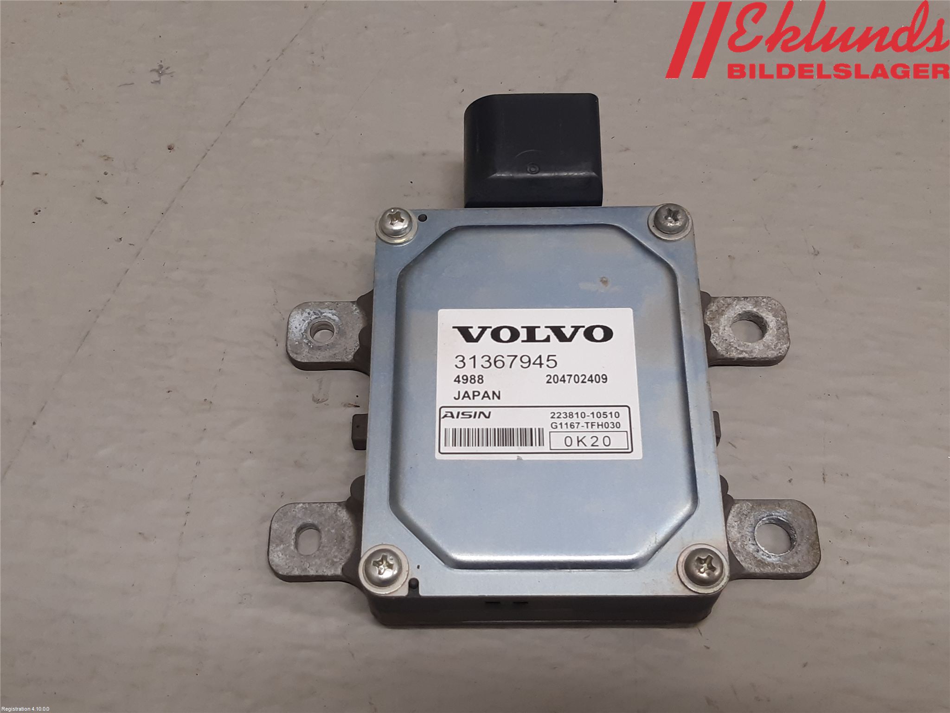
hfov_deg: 67.3
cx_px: 475
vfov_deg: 53.1
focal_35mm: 26
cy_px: 356
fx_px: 714
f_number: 1.7
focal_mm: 3.93
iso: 80
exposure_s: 1/50
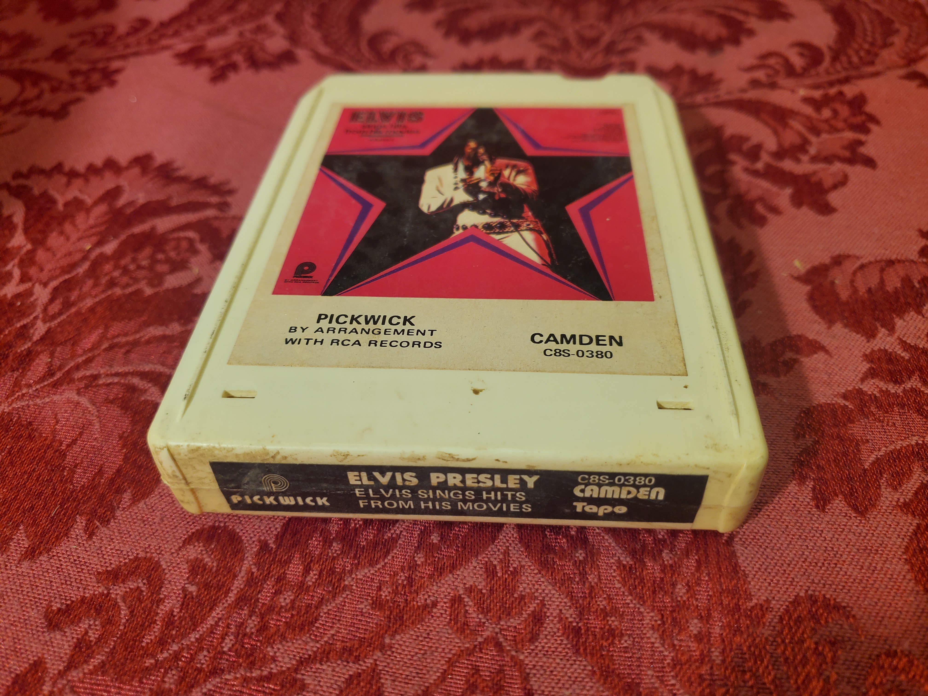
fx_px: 697
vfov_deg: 53.1
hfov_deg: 67.3
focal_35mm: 26
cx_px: 464
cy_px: 348
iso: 50
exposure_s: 1/151
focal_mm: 4.3
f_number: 1.5
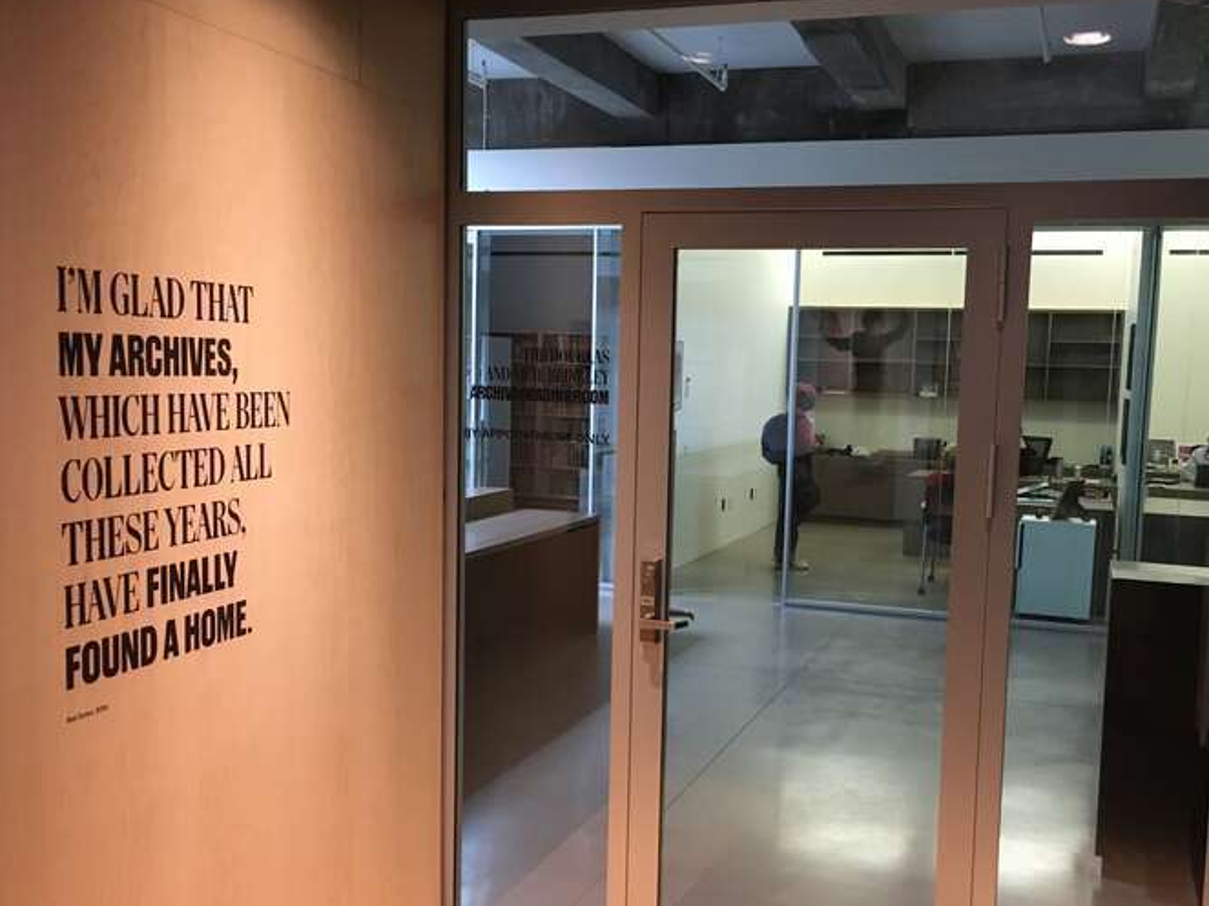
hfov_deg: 52.5
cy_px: 496
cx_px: 684
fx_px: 1222
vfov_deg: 40.6
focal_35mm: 35
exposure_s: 1/30
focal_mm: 4.15
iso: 200
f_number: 2.2
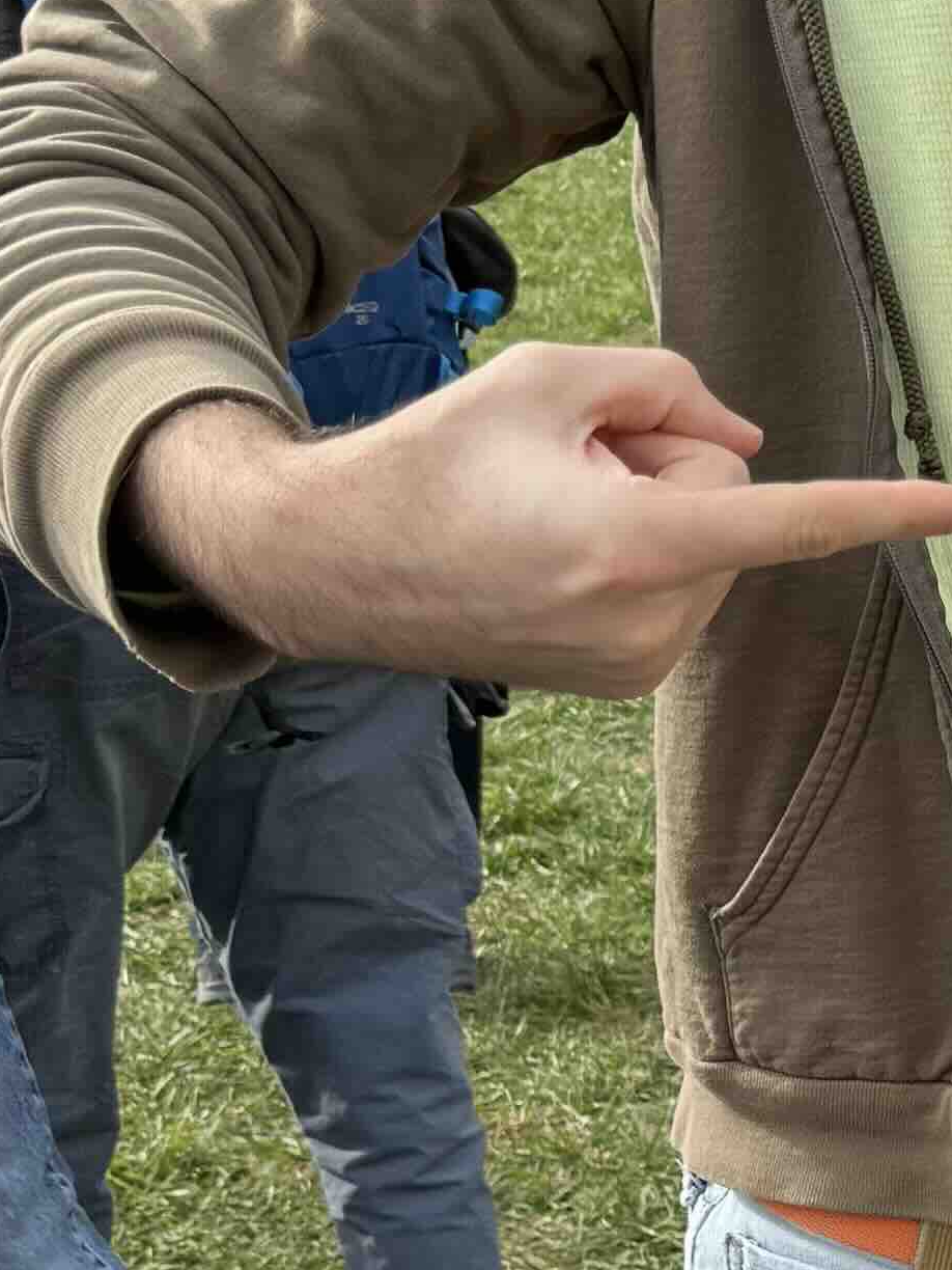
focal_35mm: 112
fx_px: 4107
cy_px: 1047
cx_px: 1934
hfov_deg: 11.8
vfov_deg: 17.4
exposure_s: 1/1493
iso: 80
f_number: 1.78
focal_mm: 6.76
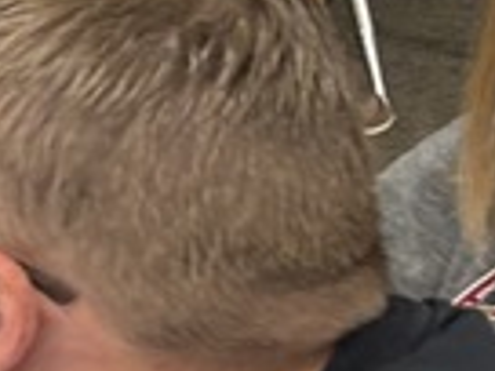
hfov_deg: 7.6
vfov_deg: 7.6
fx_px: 2803
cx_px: -1354
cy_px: 178
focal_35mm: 196
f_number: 1.6
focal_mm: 5.96
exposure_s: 1/60
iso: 160
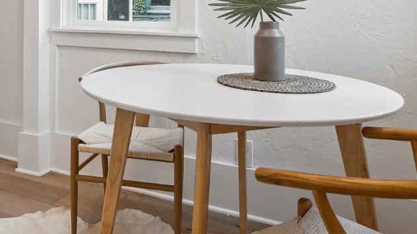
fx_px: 442
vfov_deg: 27.7
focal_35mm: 40
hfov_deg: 48.1
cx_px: 93
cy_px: -8
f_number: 11
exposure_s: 1/6
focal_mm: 16
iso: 640
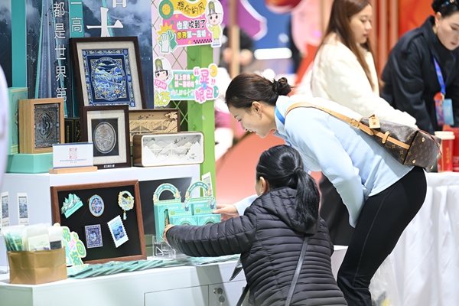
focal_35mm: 200
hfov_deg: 10.3
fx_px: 2550
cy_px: 153
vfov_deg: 6.9
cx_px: 230
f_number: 2.8
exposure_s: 1/100
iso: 400
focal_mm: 200
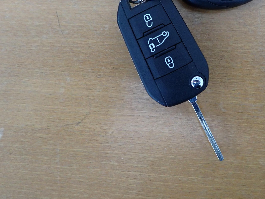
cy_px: 38
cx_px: 150
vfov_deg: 30.1
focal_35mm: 47
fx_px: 360
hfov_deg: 40.4
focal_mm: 4.5
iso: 250
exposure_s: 1/30
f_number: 2
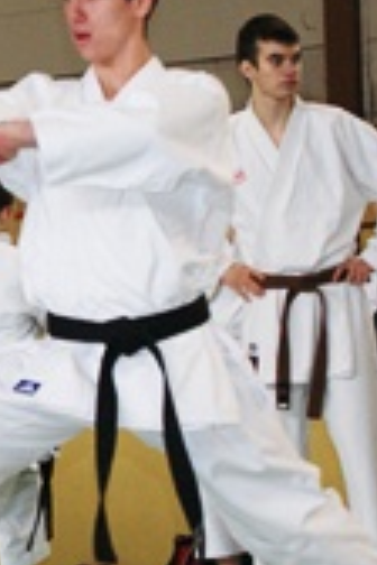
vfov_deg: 7.2
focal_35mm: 286
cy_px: 138
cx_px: -448
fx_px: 4492
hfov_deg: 4.7
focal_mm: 50
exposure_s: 1/100
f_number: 5.6
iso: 400
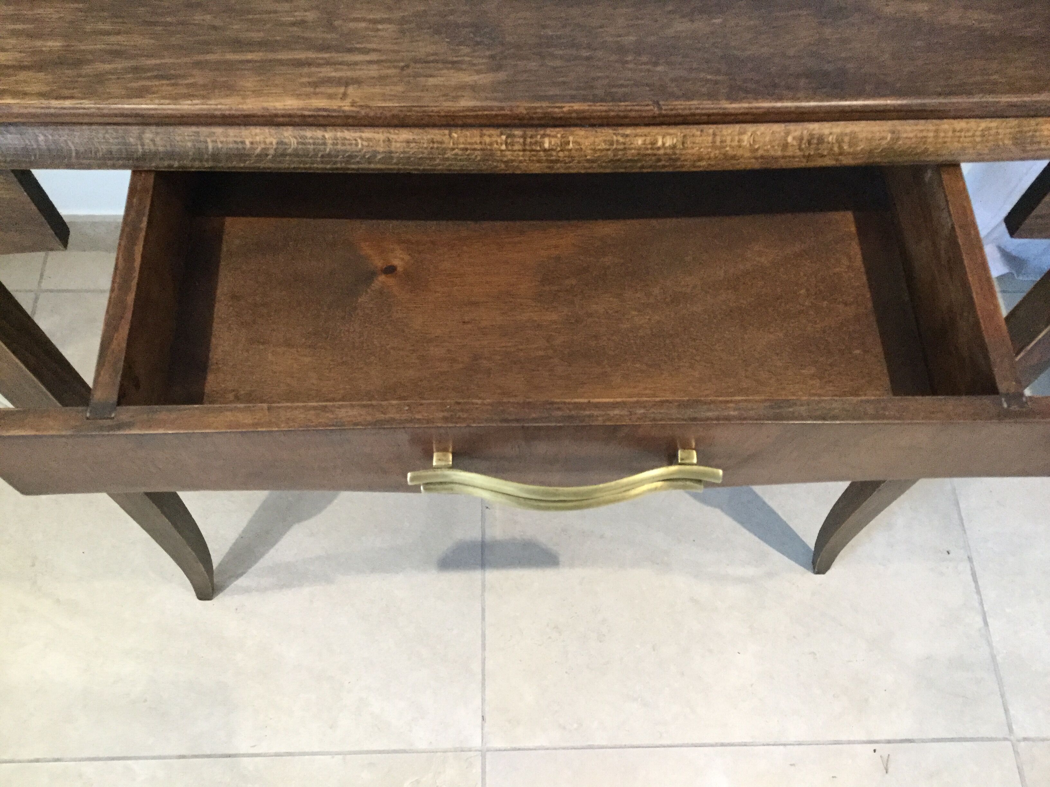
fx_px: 940
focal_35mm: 31
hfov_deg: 58.4
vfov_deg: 45.4
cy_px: 394
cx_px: 525
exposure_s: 1/25
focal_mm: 3.3
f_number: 2.4
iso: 200
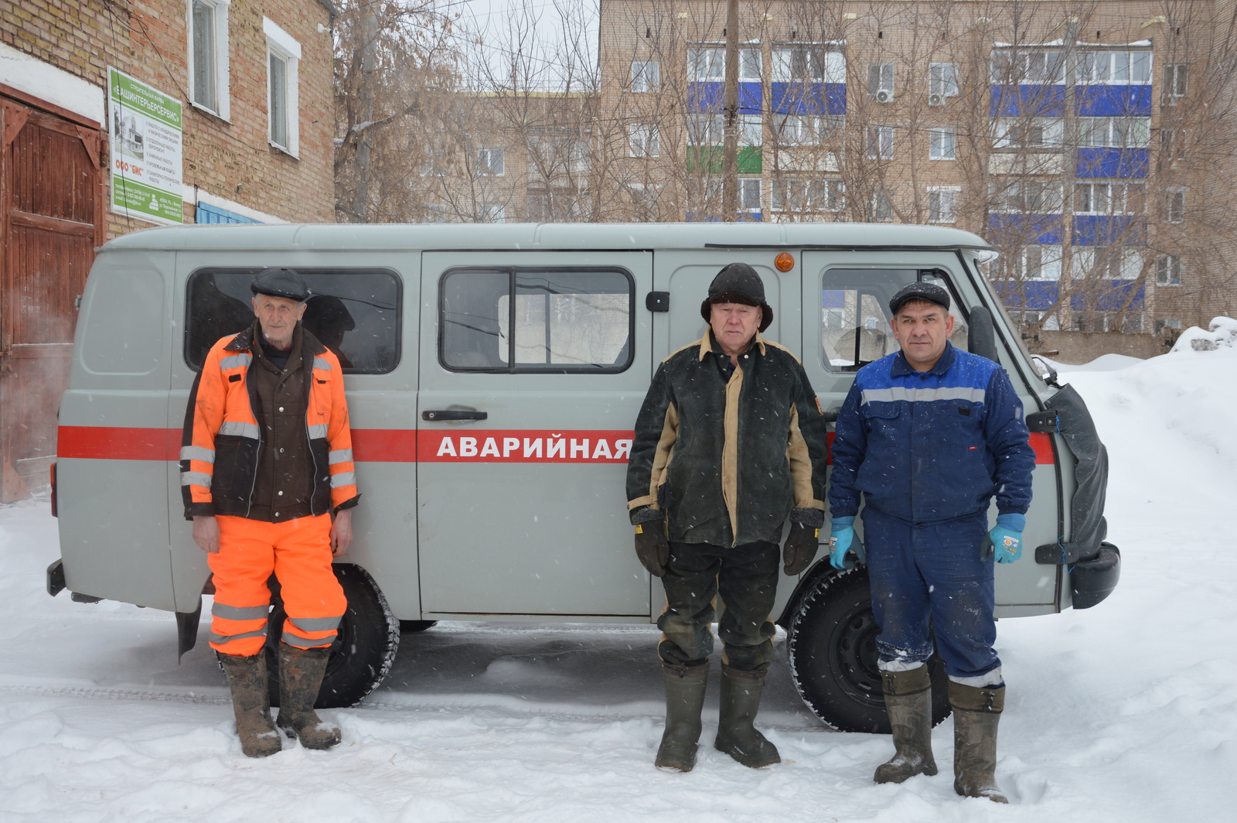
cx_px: 618
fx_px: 1236
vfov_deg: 36.8
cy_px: 412
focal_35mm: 36
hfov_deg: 53.2
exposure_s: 1/125
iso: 160
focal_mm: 24
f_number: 5.6
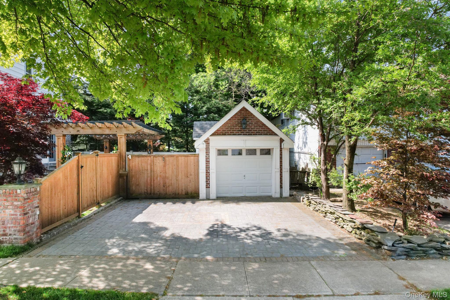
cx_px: 225
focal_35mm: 22
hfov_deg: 78.6
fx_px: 275
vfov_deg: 57.2
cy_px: 150
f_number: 2.8
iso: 400
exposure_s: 1/400
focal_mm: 8.38
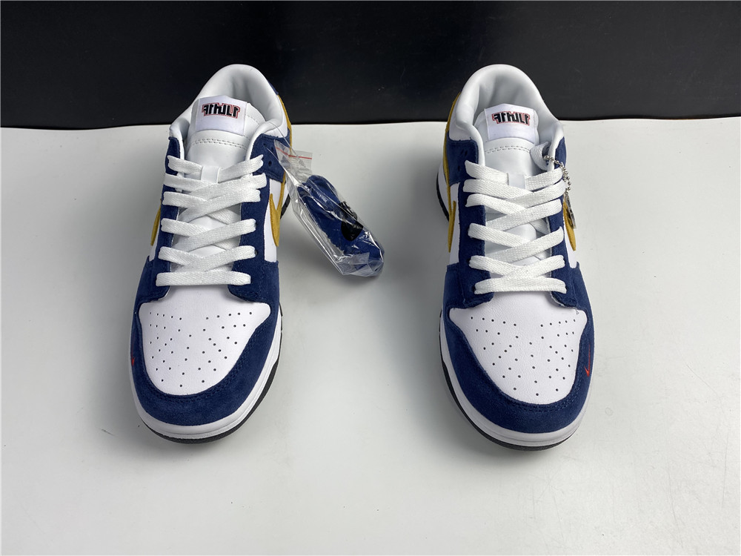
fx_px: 557
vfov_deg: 53.1
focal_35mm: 26
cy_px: 278
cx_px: 370
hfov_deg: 67.3
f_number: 1.8
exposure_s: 1/100
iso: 32
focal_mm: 4.25
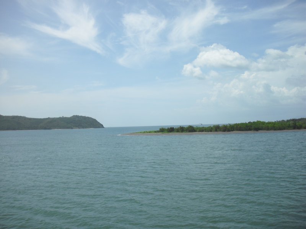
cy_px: 114
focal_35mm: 38
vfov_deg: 37.7
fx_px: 336
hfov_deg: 49.0
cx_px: 153
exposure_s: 1/400
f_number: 8
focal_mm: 6.2
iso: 100
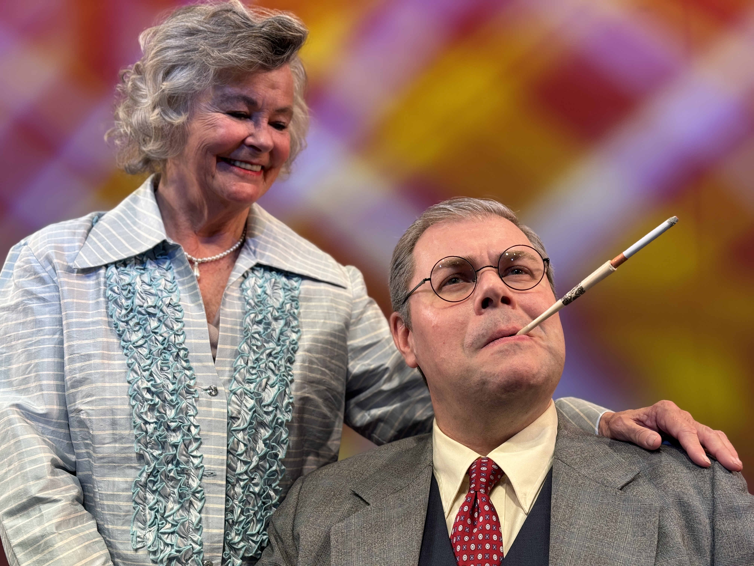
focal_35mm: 48
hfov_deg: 39.7
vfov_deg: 30.3
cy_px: 283
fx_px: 1046
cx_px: 377
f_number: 1.78
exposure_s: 1/61
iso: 64
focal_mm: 6.86
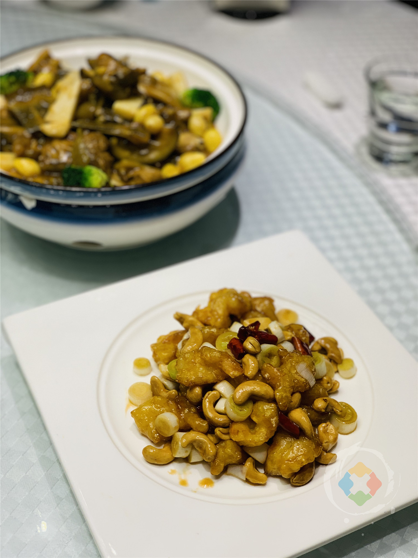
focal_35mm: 52
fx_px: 837
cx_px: 209
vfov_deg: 36.8
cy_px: 279
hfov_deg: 28.0
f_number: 2.4
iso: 64
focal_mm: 6
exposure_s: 1/122
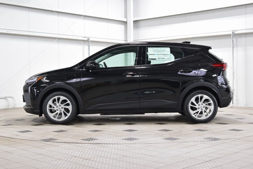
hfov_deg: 36.9
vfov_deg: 25.1
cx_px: 126
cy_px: 84
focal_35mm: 54
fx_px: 380
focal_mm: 36
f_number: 4.5
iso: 1600
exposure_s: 1/60
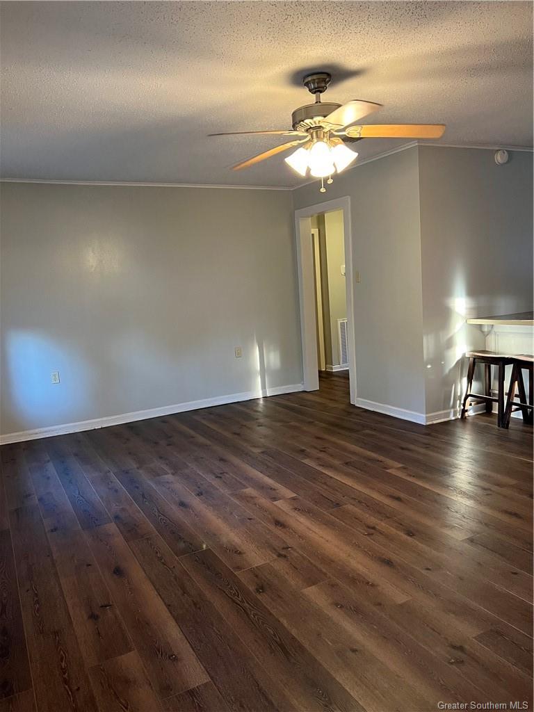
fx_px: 535
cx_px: 267
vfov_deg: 67.3
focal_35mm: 26
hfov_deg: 53.1
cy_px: 356
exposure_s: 1/60
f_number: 1.5
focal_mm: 5.7
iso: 500
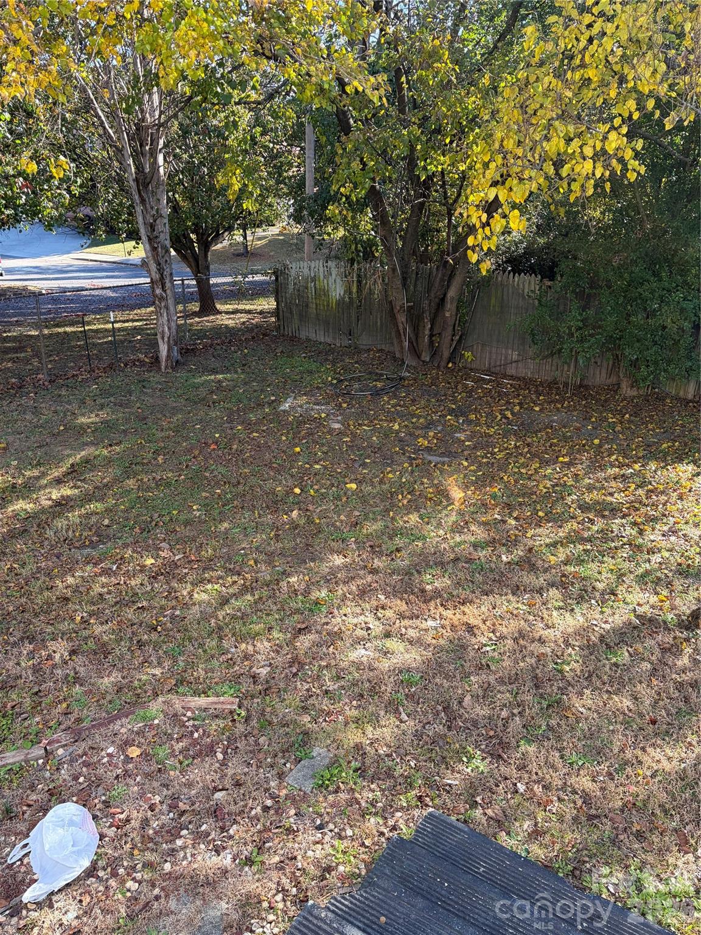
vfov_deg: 67.3
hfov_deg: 53.1
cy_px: 468
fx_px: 702
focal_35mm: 26
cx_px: 350
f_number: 1.6
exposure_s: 1/203
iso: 40
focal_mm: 5.96
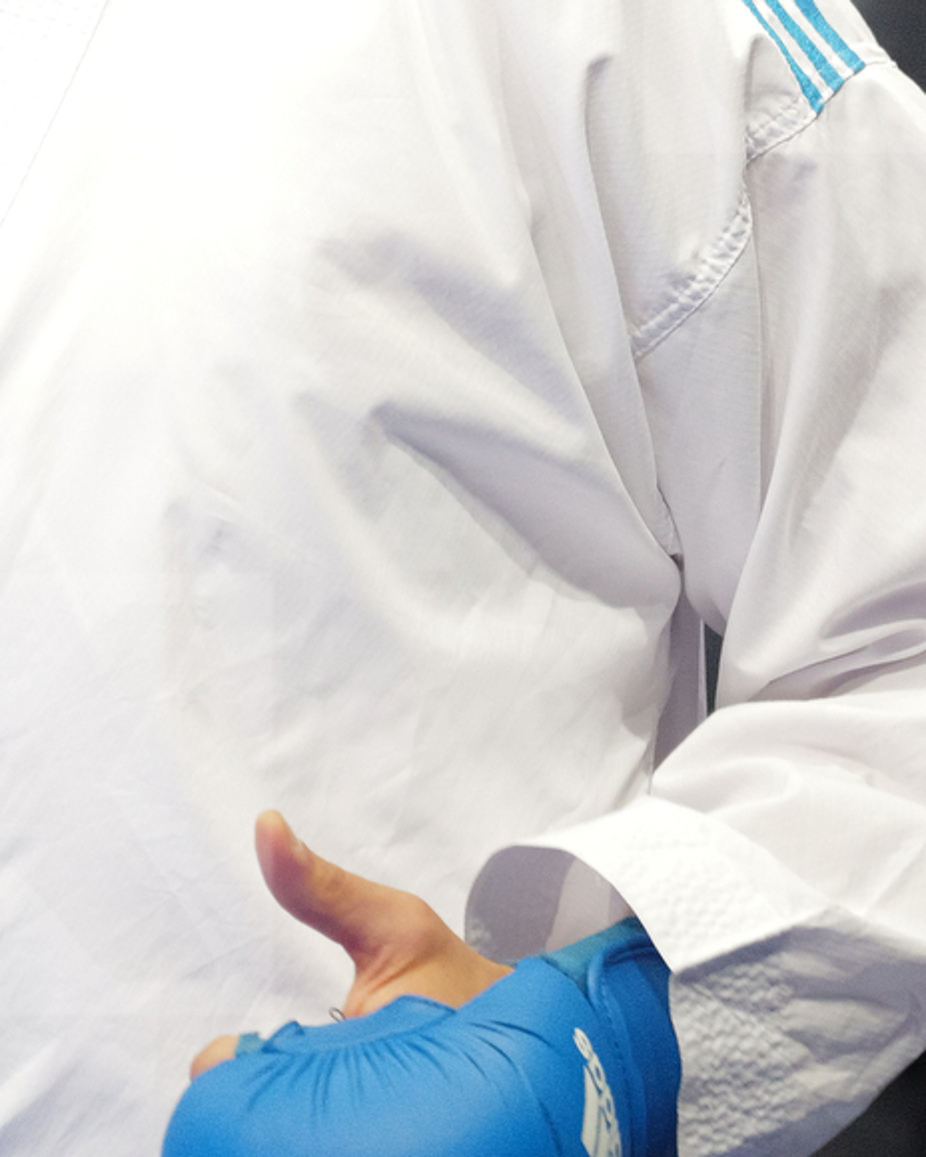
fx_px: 27680
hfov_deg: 1.9
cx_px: 46
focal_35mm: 808
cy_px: -66
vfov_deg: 2.4
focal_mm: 200
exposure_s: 1/1000
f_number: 2.8
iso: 4000
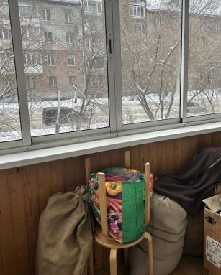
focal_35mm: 31
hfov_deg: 47.1
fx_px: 253
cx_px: 123
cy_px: 115
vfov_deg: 56.8
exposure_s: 1/509
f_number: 1.5
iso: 50
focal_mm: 5.7
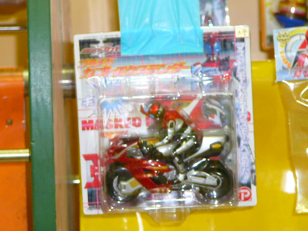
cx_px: 154
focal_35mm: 255
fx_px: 2269
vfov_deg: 5.8
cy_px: 116
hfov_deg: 7.8
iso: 250
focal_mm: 30.3
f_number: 4.1
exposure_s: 1/30
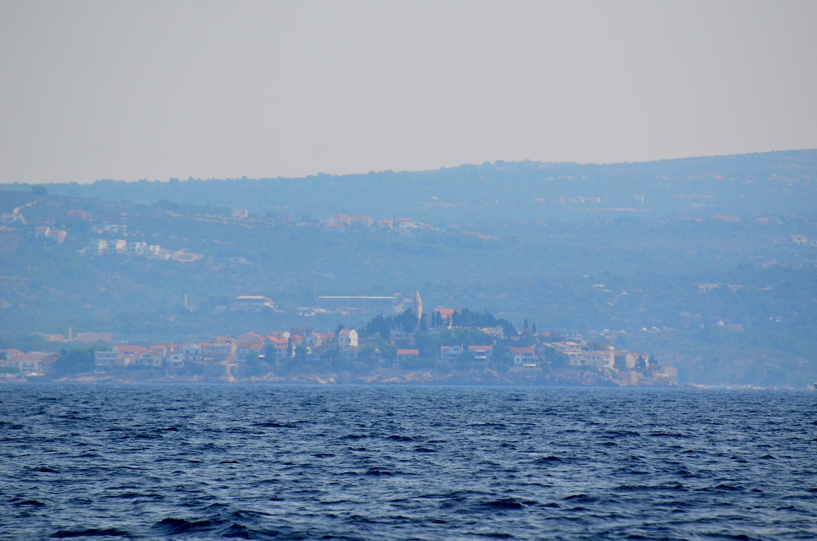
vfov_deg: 3.8
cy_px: 270
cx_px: 408
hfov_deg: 5.7
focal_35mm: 360
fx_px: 8151
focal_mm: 240
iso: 400
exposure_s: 1/2500
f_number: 5.6
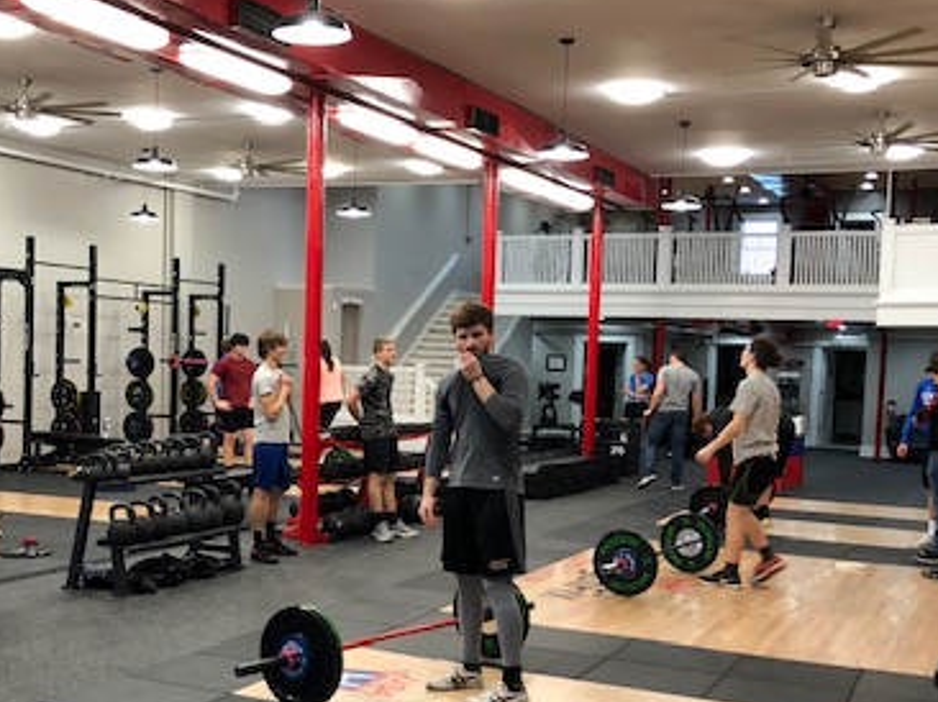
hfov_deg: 38.5
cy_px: 436
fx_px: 1327
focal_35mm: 49
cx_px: 323
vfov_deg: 29.5
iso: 50
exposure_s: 1/15
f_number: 1.8
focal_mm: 3.99
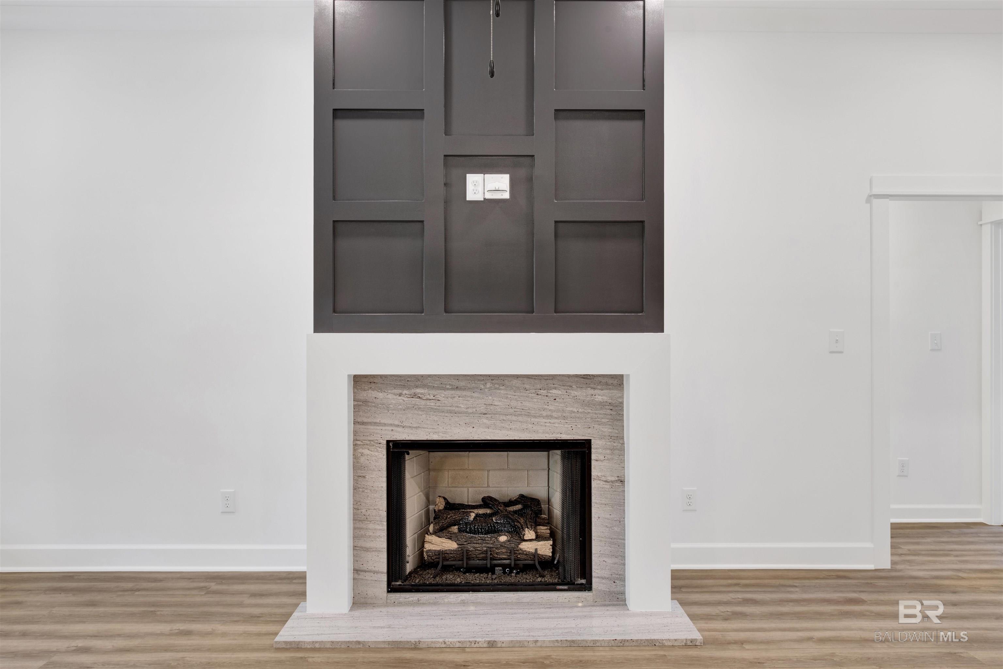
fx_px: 752
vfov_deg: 47.9
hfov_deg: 67.4
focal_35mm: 27
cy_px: 334
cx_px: 502
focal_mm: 27
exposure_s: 1/2.5
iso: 200
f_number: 11
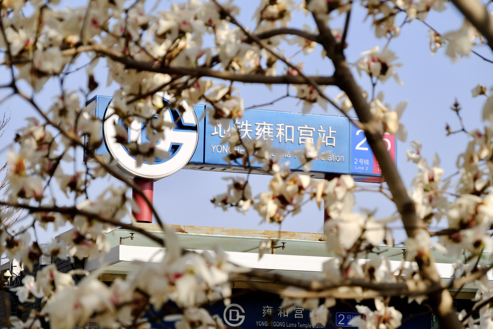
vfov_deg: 12.2
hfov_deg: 18.3
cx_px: 246
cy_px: 164
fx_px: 1534
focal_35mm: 112
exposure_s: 1/1400
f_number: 5.6
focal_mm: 74.4
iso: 400
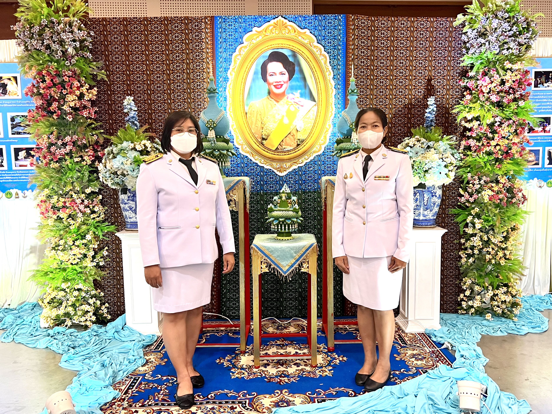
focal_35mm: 26
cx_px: 276
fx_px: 415
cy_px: 207
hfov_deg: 67.3
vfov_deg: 53.1
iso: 125
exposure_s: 1/50
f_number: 1.5
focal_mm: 5.7
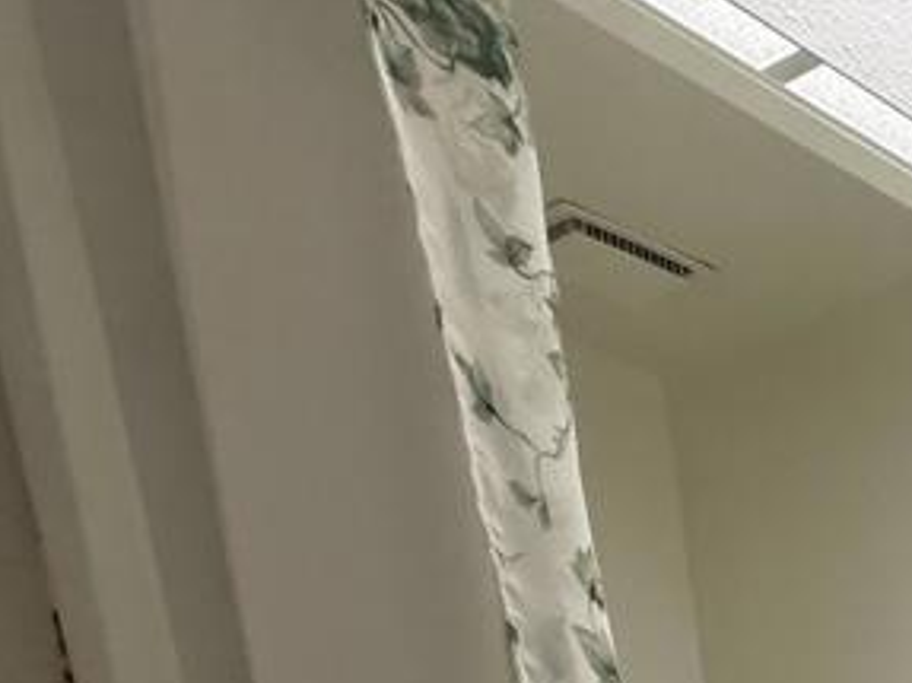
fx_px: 1317
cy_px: 1214
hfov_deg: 22.6
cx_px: 1624
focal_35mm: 50
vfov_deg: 20.7
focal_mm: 2.22
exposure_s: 1/120
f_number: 2.2
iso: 160
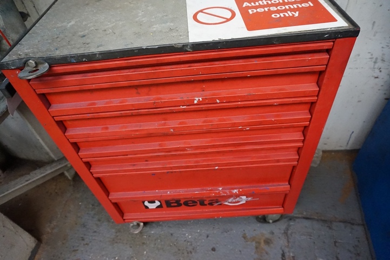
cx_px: 195
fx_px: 260
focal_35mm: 24
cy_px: 130
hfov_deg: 73.8
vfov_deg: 53.1
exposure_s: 1/80
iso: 3200
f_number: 3.5
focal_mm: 16
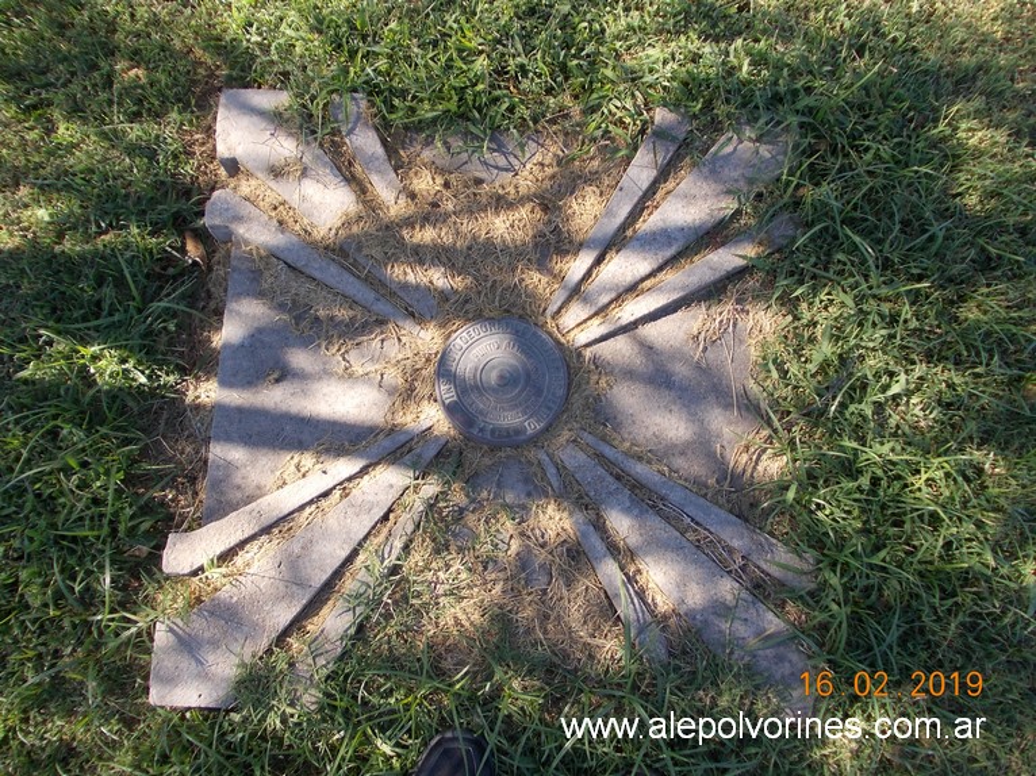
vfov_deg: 49.7
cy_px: 388
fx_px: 838
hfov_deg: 63.5
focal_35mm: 28
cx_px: 518
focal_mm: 4
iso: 80
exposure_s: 1/400
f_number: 2.7
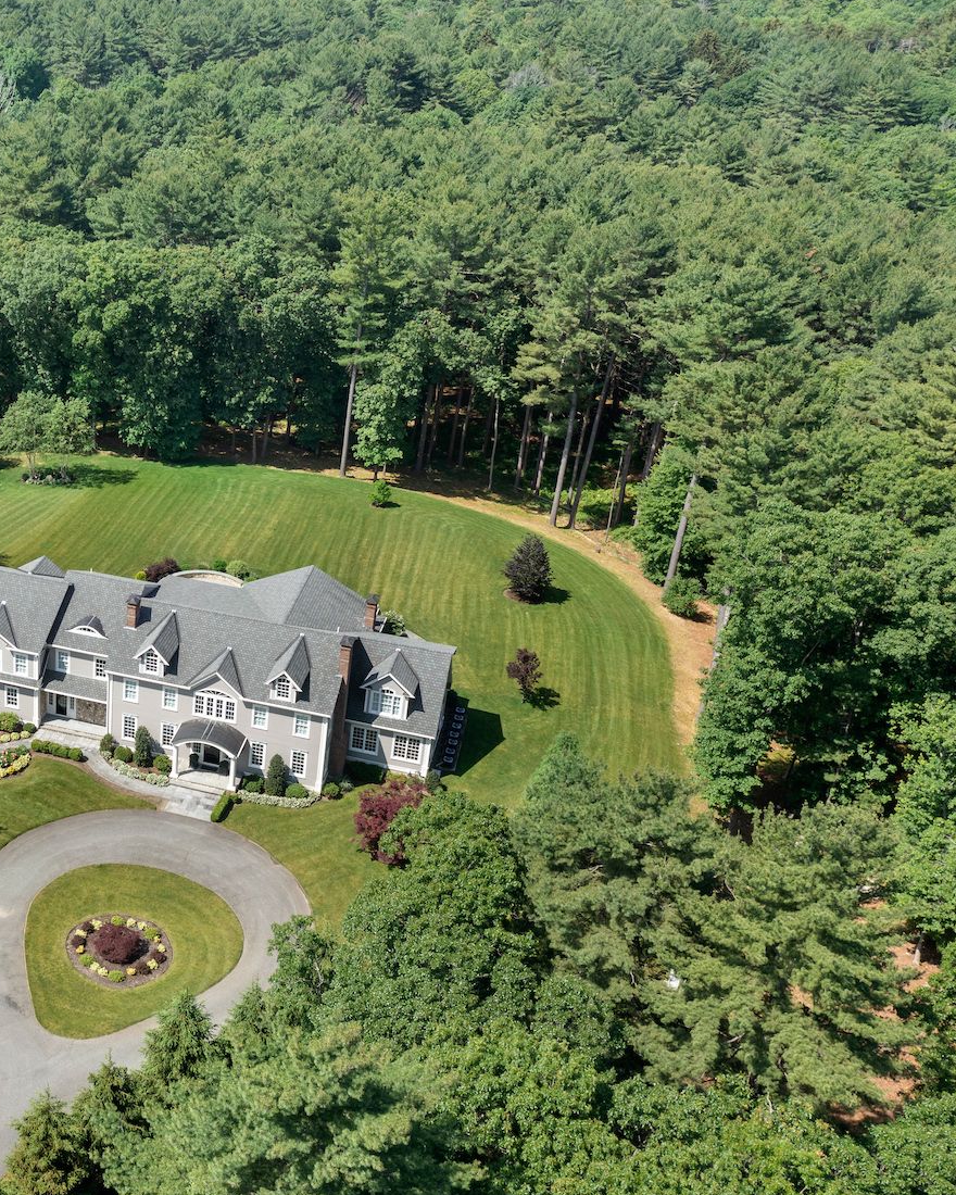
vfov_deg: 42.9
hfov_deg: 32.4
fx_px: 1521
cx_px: 22
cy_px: 565
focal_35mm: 43
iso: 100
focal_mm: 10.26
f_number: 5.6
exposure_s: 1/200
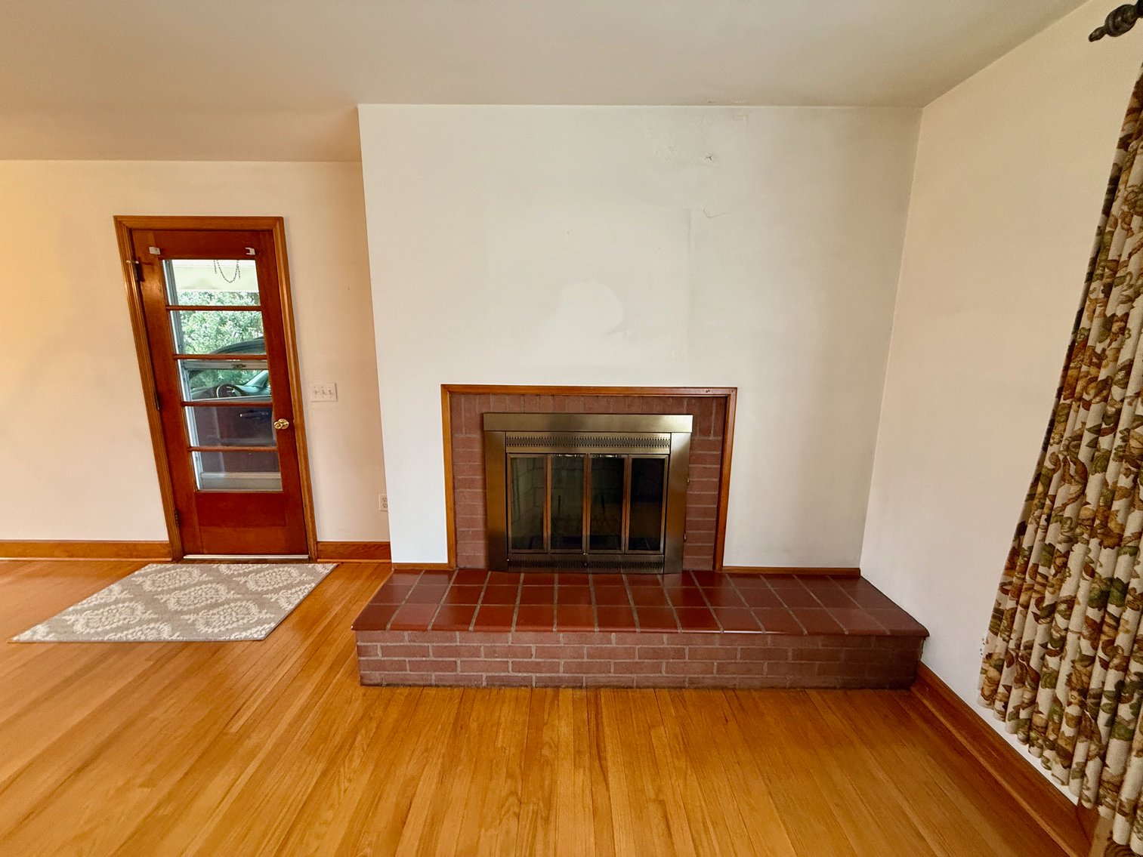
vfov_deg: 85.7
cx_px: 572
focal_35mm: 14
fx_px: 462
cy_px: 428
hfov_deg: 102.1
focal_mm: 2.22
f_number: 2.2
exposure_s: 1/60
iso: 400
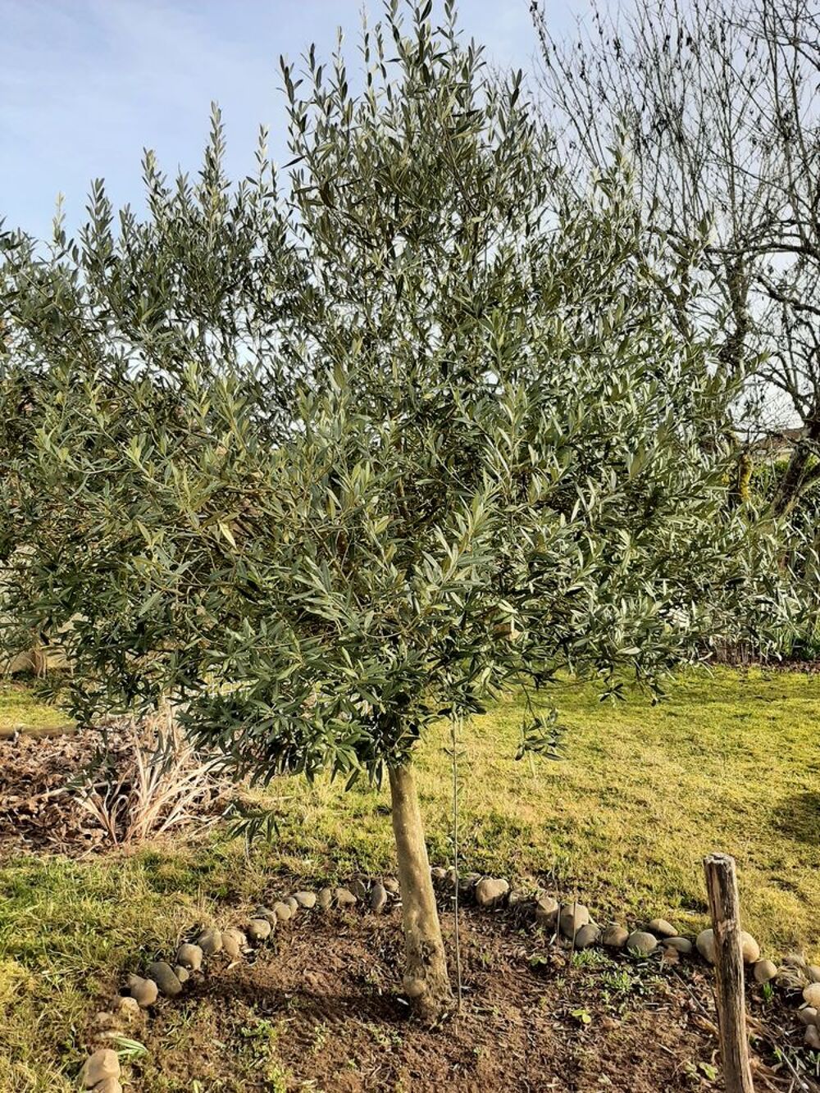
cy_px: 546
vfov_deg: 67.3
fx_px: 821
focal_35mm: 26
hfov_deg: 53.1
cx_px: 410
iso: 40
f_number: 1.7
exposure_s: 1/680
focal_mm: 3.93
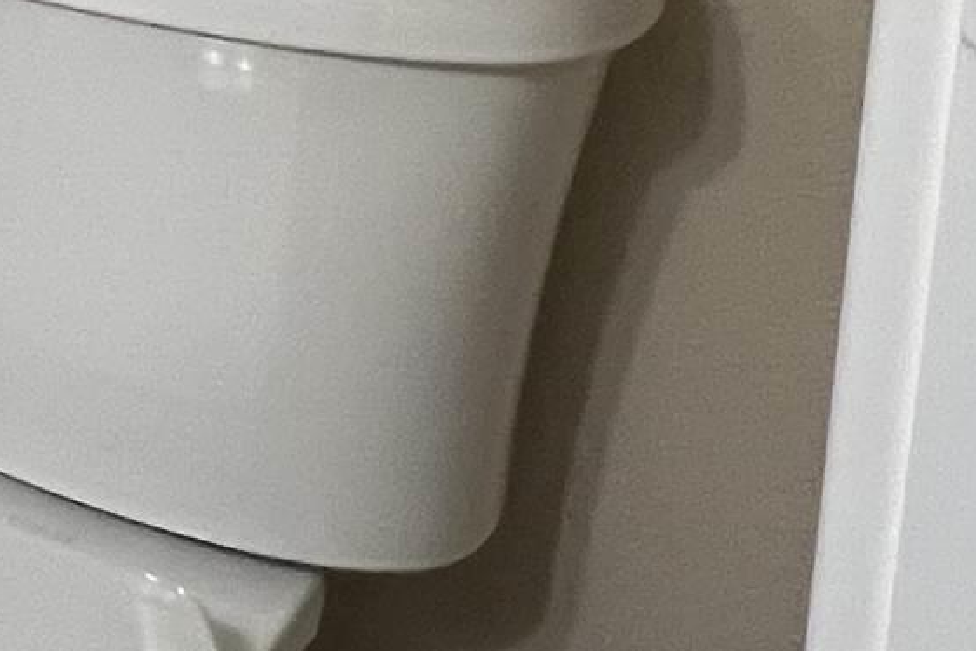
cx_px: -929
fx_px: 2006
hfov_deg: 18.7
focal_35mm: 74
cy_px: -256
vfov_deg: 17.0
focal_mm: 1.57
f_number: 1.8
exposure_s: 1/65
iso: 250
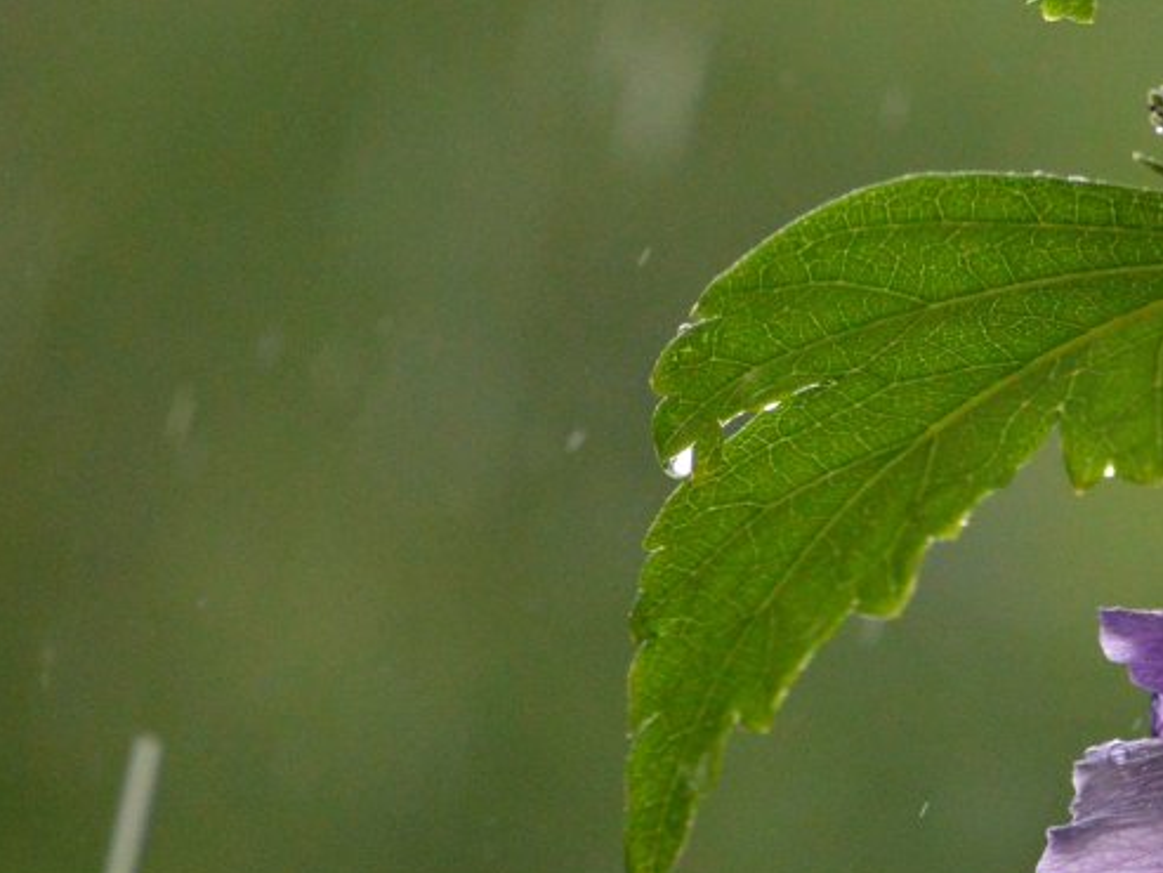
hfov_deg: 3.8
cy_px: 611
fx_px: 17273
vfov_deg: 2.9
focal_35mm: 514
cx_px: 1642
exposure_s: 1/500
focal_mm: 110
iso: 2000
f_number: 4.5
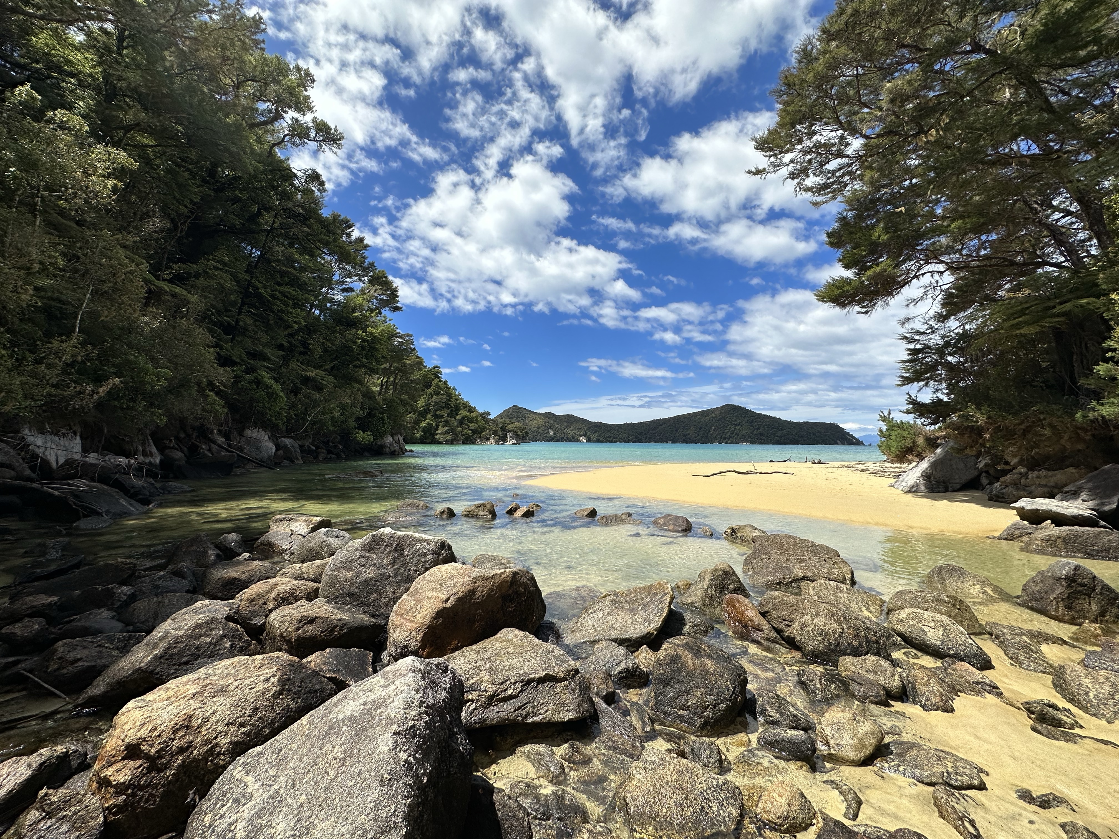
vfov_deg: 85.7
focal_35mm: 14
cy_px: 420
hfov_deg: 102.1
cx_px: 560
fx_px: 453
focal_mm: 2.22
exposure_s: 1/3401
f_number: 2.2
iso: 50
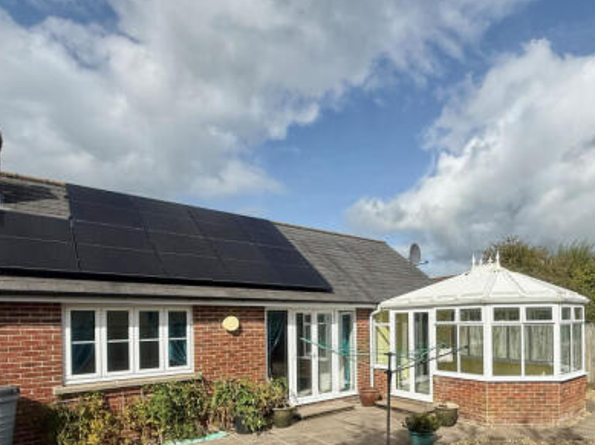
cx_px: 377
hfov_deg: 77.4
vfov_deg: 60.5
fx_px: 361
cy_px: 323
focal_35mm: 21
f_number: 2.2
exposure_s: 1/3460
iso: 50
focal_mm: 2.22
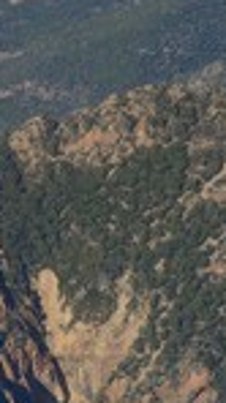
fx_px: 6353
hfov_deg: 2.0
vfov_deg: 3.6
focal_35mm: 595
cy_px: 226
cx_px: -185
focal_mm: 200
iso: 400
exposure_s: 1/1000
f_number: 10
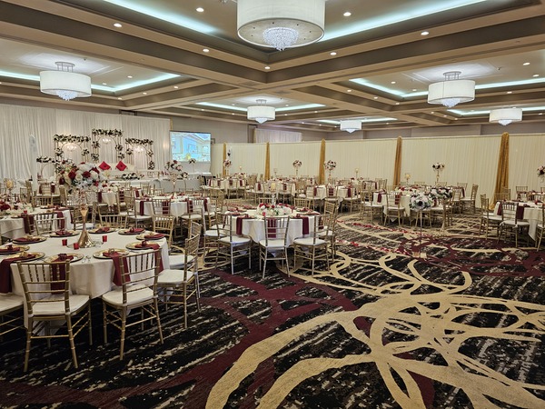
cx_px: 272
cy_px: 204
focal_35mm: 23
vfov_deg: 58.9
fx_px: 362
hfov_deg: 73.9
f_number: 1.7
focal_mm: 6.3
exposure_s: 1/120
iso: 400
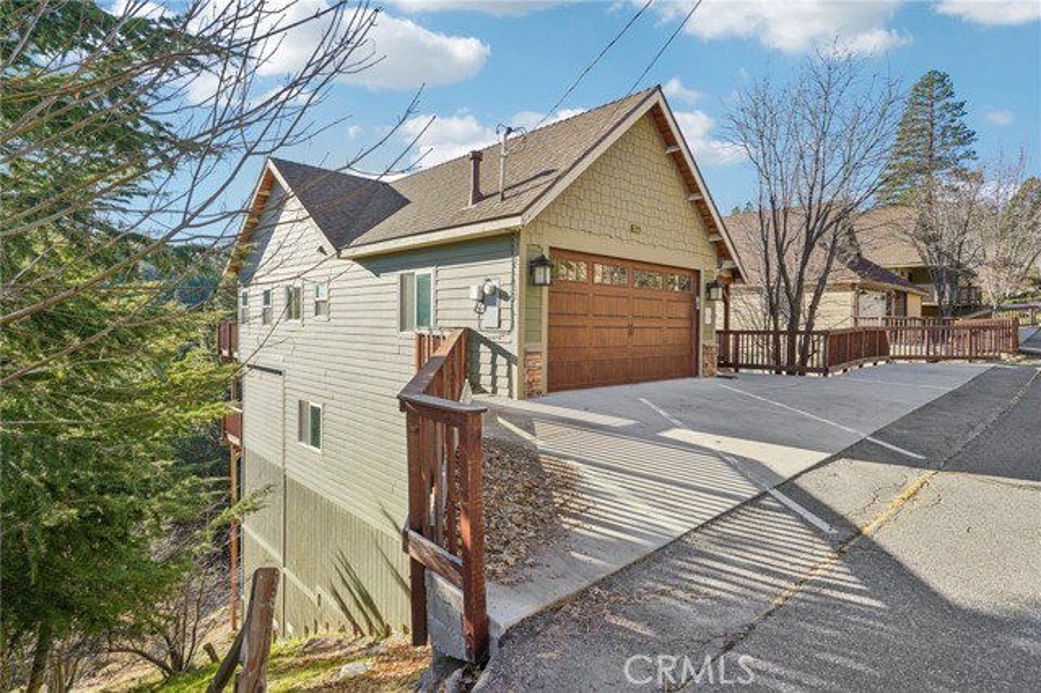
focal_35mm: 18
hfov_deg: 90.0
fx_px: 520
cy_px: 346
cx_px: 520
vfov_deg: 67.3
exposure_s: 1/125
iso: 100
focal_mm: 18
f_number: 8
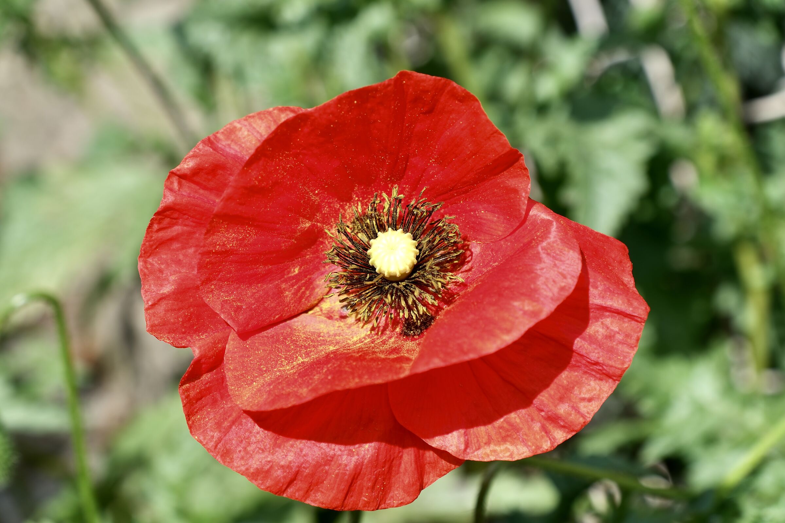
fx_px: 2159
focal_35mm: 99
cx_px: 392
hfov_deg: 20.6
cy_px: 262
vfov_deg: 13.8
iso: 100
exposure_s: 1/160
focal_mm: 66.2
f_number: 6.4
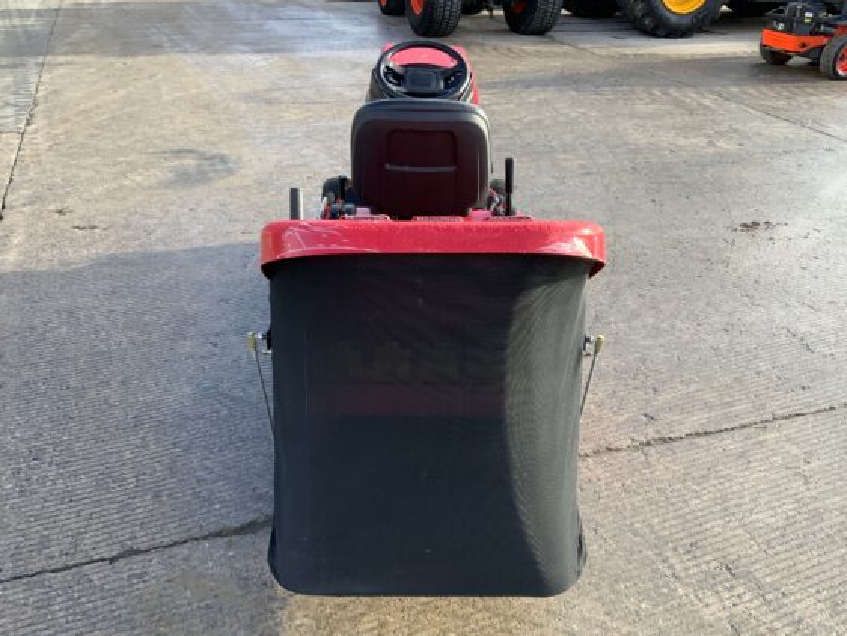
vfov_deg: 42.9
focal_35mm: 33
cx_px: 436
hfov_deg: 55.3
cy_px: 342
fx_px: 808
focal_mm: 3
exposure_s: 1/234
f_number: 1.8
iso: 16
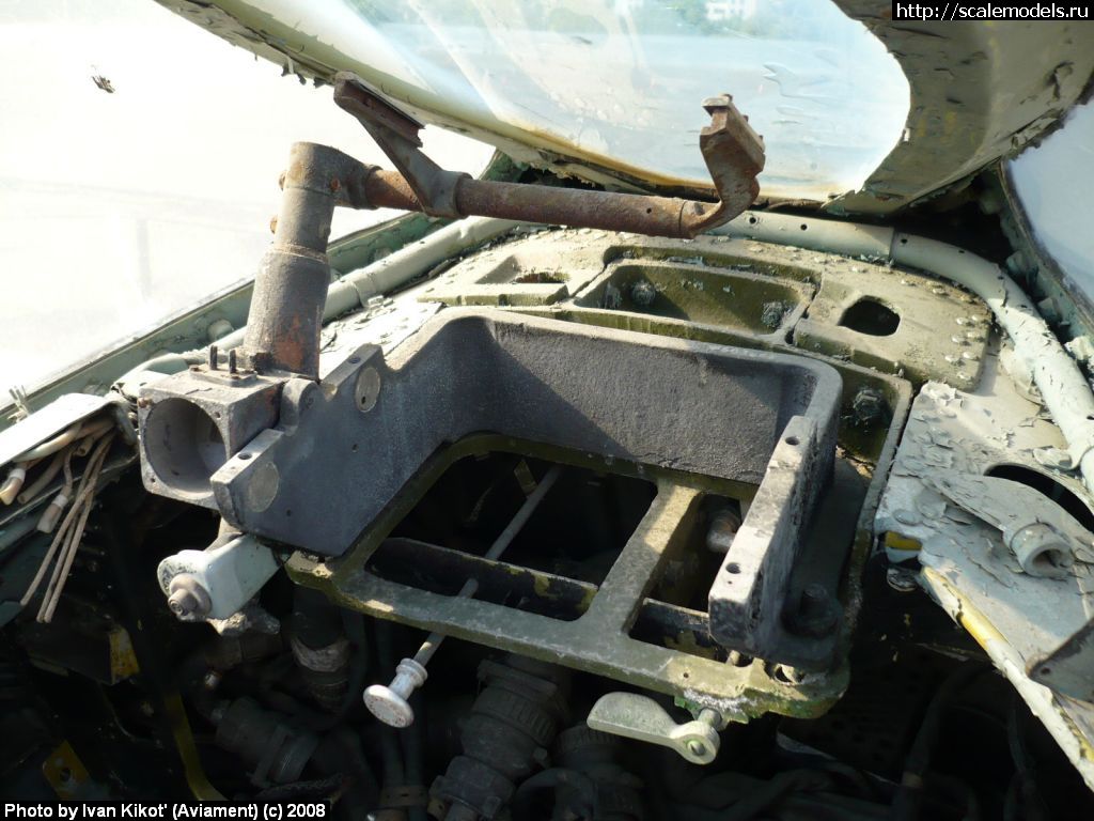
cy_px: 410
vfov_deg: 40.7
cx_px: 547
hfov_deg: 52.6
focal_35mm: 35
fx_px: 1106
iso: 100
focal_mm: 5.8
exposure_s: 1/250
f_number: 2.8
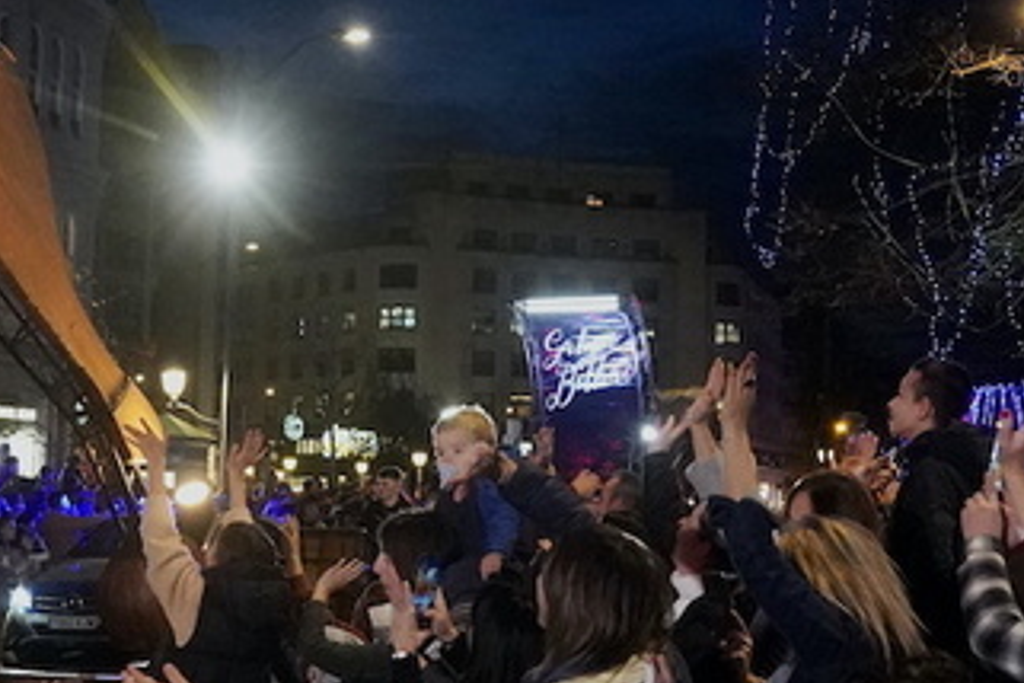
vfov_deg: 19.4
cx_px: 443
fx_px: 1991
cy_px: 249
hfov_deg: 28.8
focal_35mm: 70
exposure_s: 1/400
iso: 12800
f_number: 4.5
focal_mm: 24
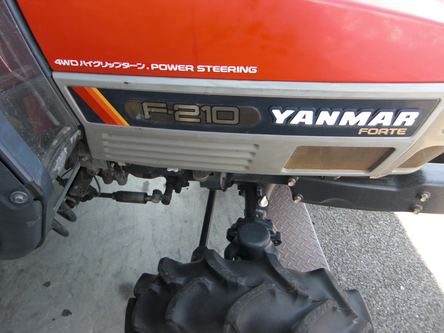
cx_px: 222
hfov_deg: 63.4
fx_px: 359
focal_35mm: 28
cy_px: 166
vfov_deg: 49.7
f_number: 2.6
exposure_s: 1/60
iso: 50
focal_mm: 4.9
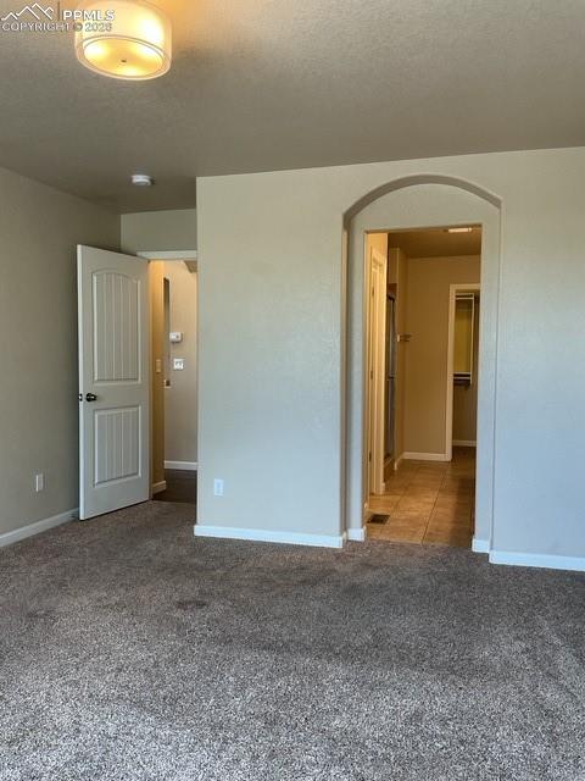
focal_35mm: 29
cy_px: 390
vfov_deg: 61.7
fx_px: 653
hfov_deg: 48.2
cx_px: 292
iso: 32
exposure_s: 1/60
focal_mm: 3
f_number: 1.8
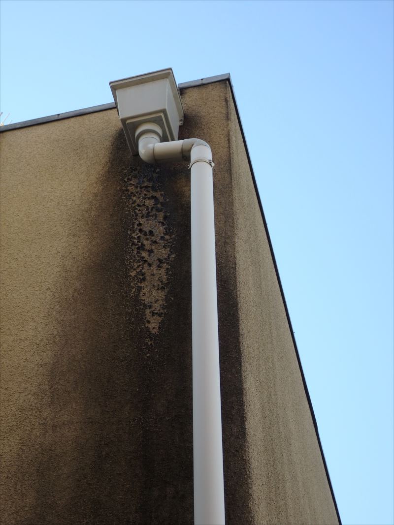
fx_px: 1002
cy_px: 262
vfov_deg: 29.4
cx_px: 197
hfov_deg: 22.2
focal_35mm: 66
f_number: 4.4
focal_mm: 11.9
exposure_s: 1/200
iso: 125
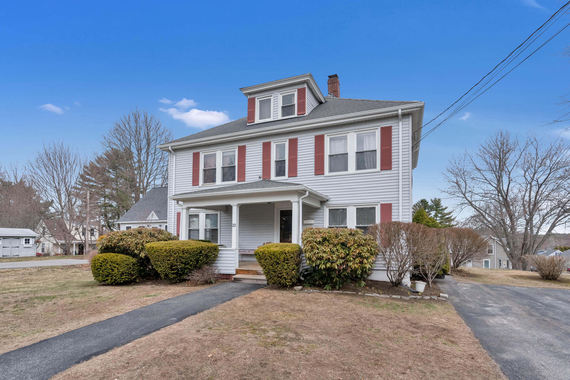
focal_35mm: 18
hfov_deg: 90.0
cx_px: 285
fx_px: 285
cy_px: 190
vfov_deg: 67.4
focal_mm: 18
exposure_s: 1/1000
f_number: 8
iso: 800
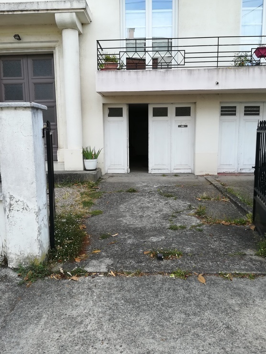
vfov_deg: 65.3
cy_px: 171
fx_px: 277
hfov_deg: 51.3
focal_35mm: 27
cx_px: 130
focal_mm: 3.83
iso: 50
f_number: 2.2
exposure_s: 1/162
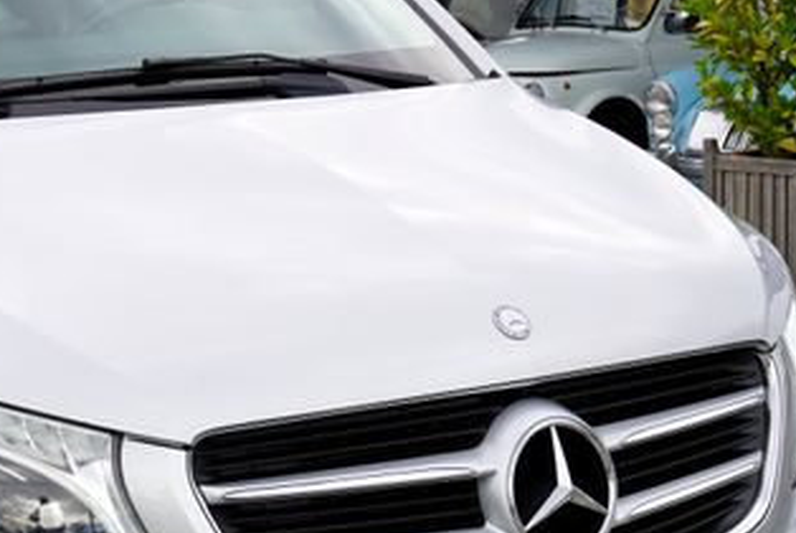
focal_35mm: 101
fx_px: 2235
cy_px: 369
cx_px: 3
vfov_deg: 13.6
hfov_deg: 19.6
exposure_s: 1/100
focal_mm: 31
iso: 100
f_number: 6.3
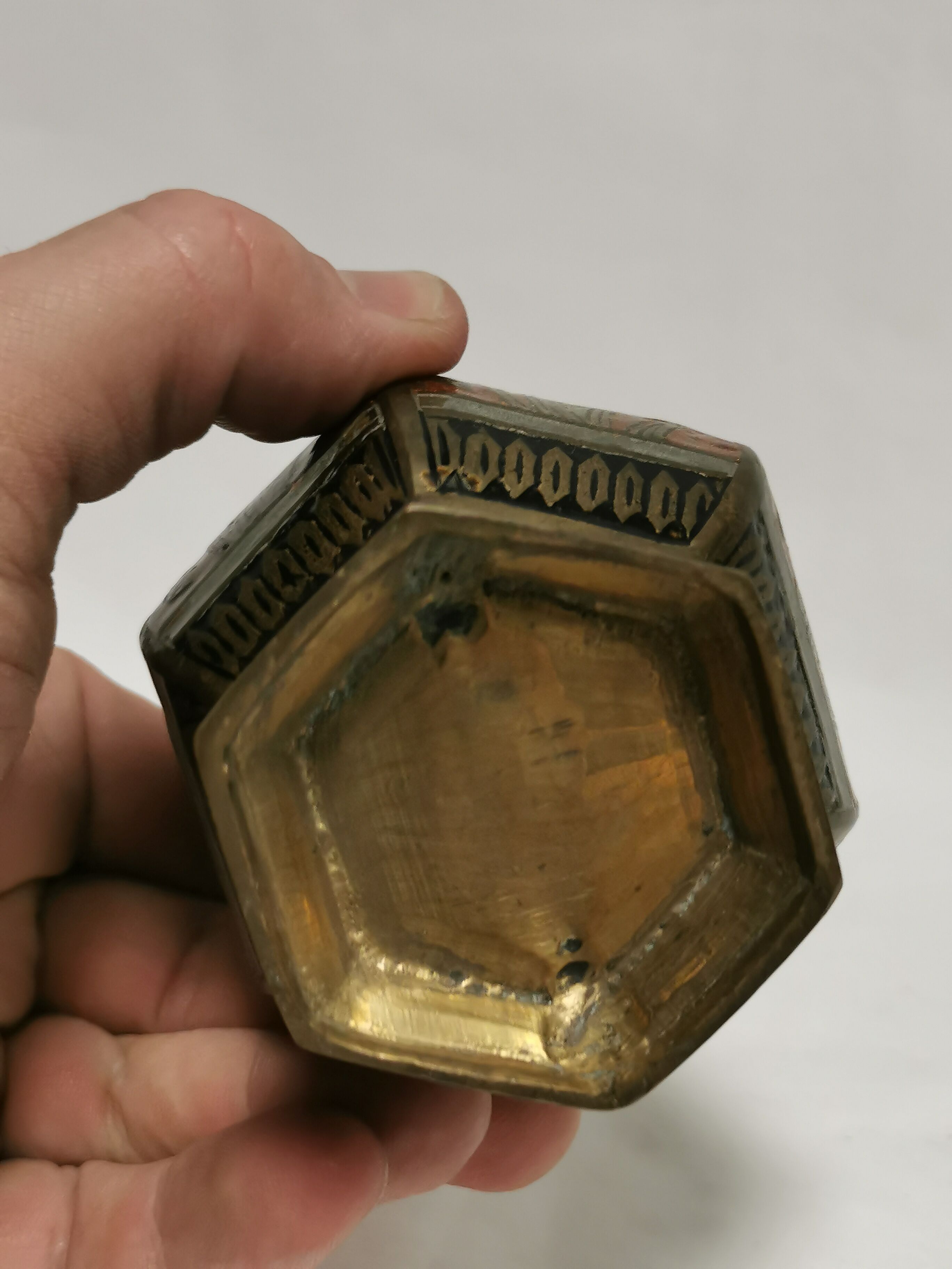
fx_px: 2090
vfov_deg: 33.8
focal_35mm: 57
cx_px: 476
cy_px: 634
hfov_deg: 25.7
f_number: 1.8
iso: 125
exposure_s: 1/100
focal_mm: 5.58
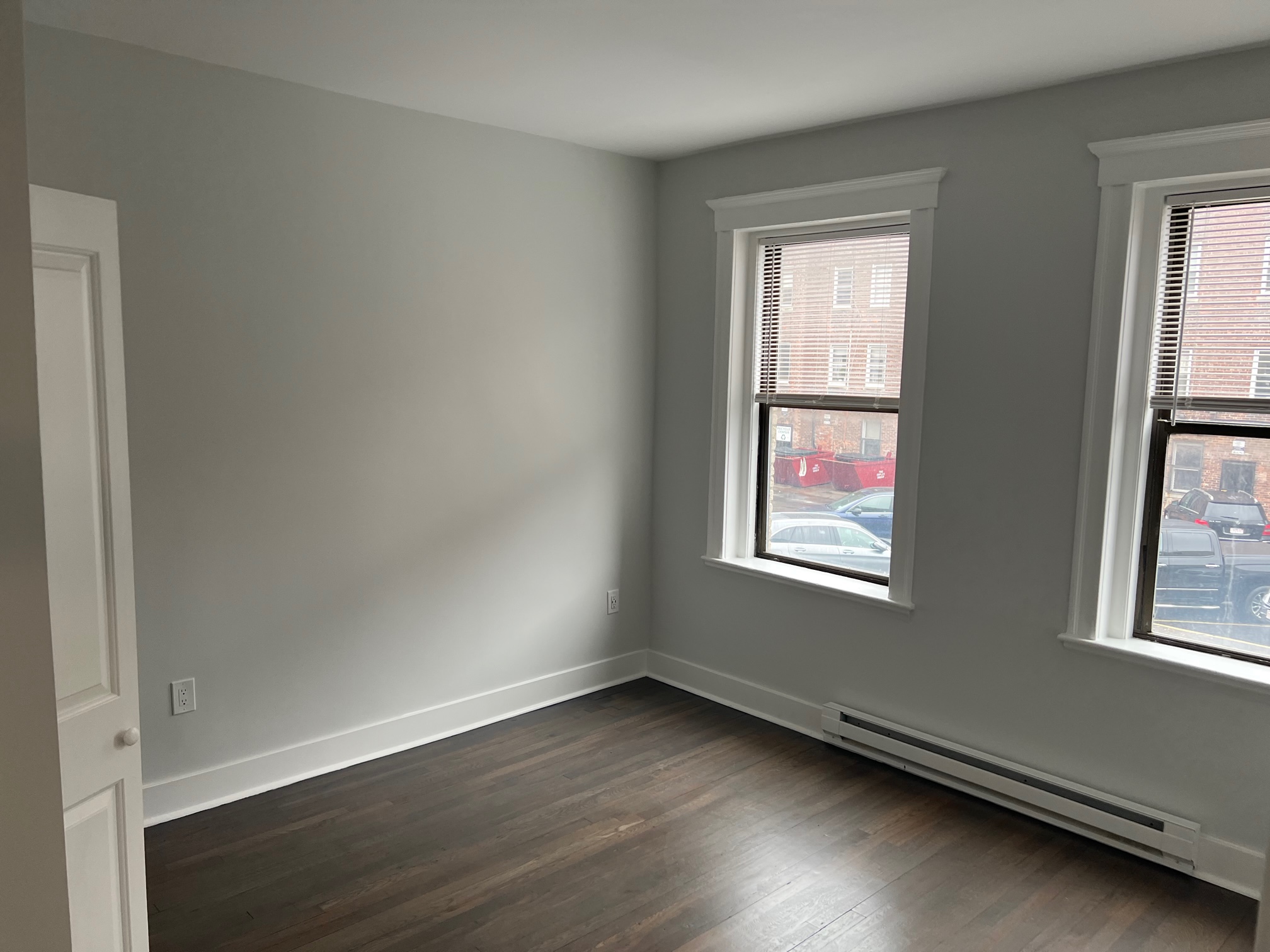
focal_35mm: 26
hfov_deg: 67.3
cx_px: 635
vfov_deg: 53.1
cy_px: 476
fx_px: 954
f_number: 1.5
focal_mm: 5.7
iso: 80
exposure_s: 1/120
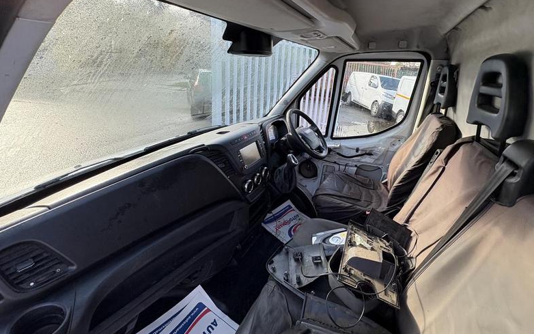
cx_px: 305
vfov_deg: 67.8
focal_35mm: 17
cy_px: 148
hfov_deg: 93.7
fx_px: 247
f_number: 2.2
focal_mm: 2.22
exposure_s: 1/172
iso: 40
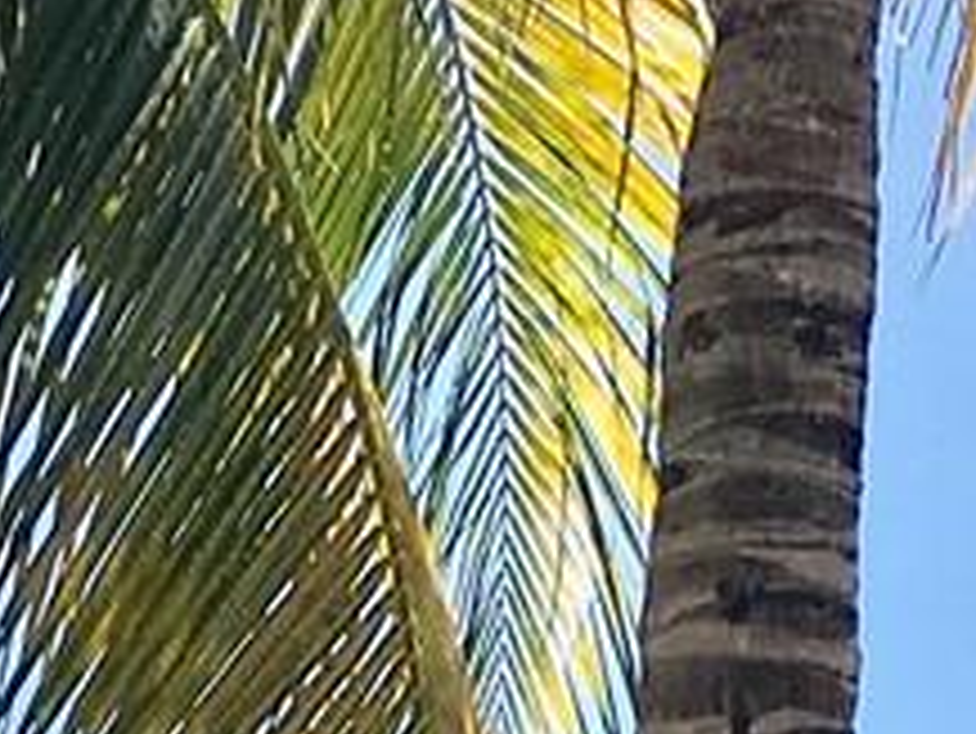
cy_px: 2441
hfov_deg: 9.0
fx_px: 6037
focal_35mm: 214
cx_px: -531
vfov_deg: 6.2
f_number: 2.2
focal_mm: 4.15
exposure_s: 1/1570
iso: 25
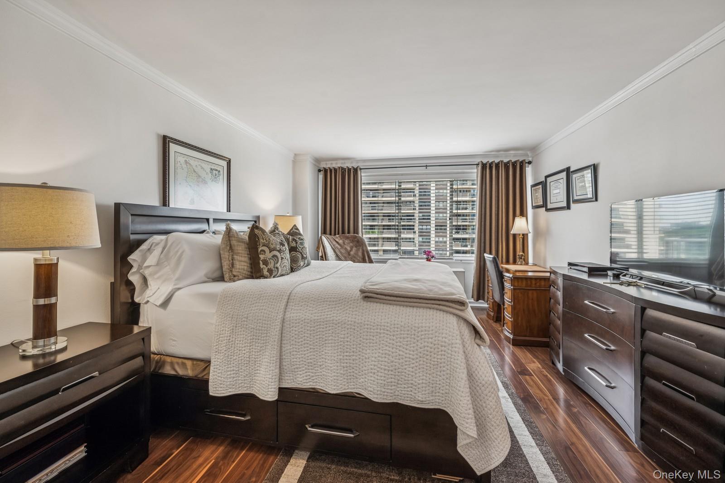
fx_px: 282
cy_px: 242
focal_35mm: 14
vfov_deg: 81.2
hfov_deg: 104.3
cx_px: 362
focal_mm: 14
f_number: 8
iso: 200
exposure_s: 1/60
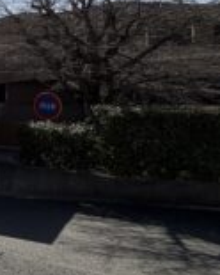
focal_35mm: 44
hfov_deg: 19.4
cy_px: 77
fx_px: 358
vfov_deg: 41.1
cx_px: -218
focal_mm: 2.22
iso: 50
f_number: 2.2
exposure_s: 1/2208
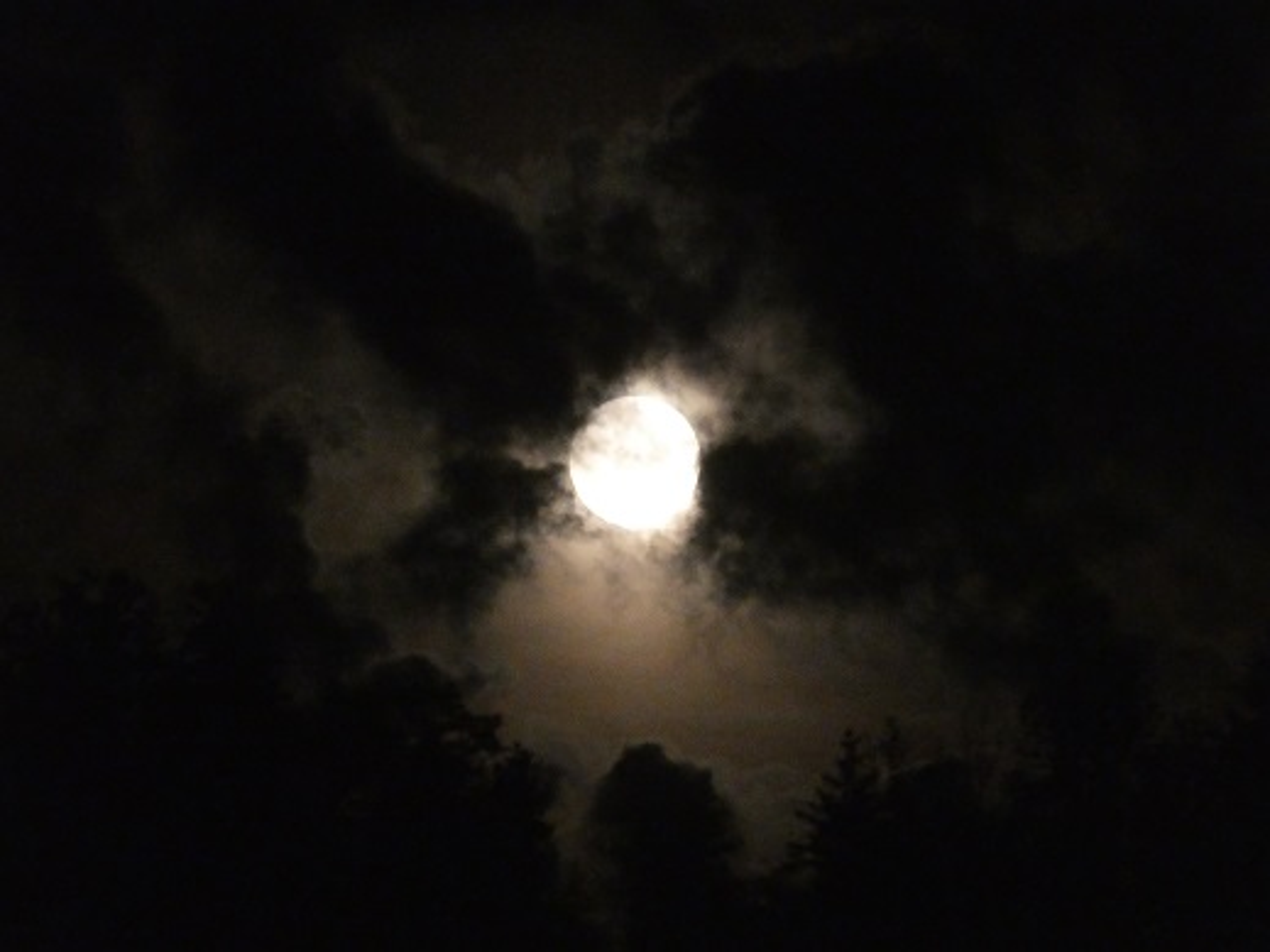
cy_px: 476
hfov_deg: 4.8
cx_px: 635
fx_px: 15185
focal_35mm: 414
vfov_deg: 3.6
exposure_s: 1/6
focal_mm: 66.8
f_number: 6
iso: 3200
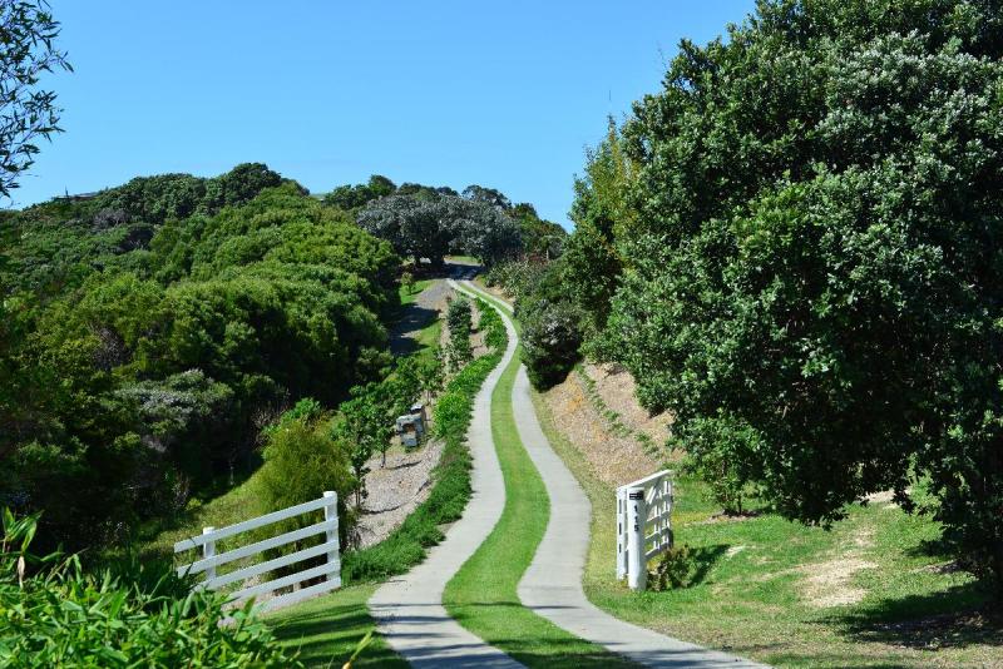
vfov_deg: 23.4
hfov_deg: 34.5
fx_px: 1616
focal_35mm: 58
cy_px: 334
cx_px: 502
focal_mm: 58
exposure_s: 1/400
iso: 250
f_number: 10
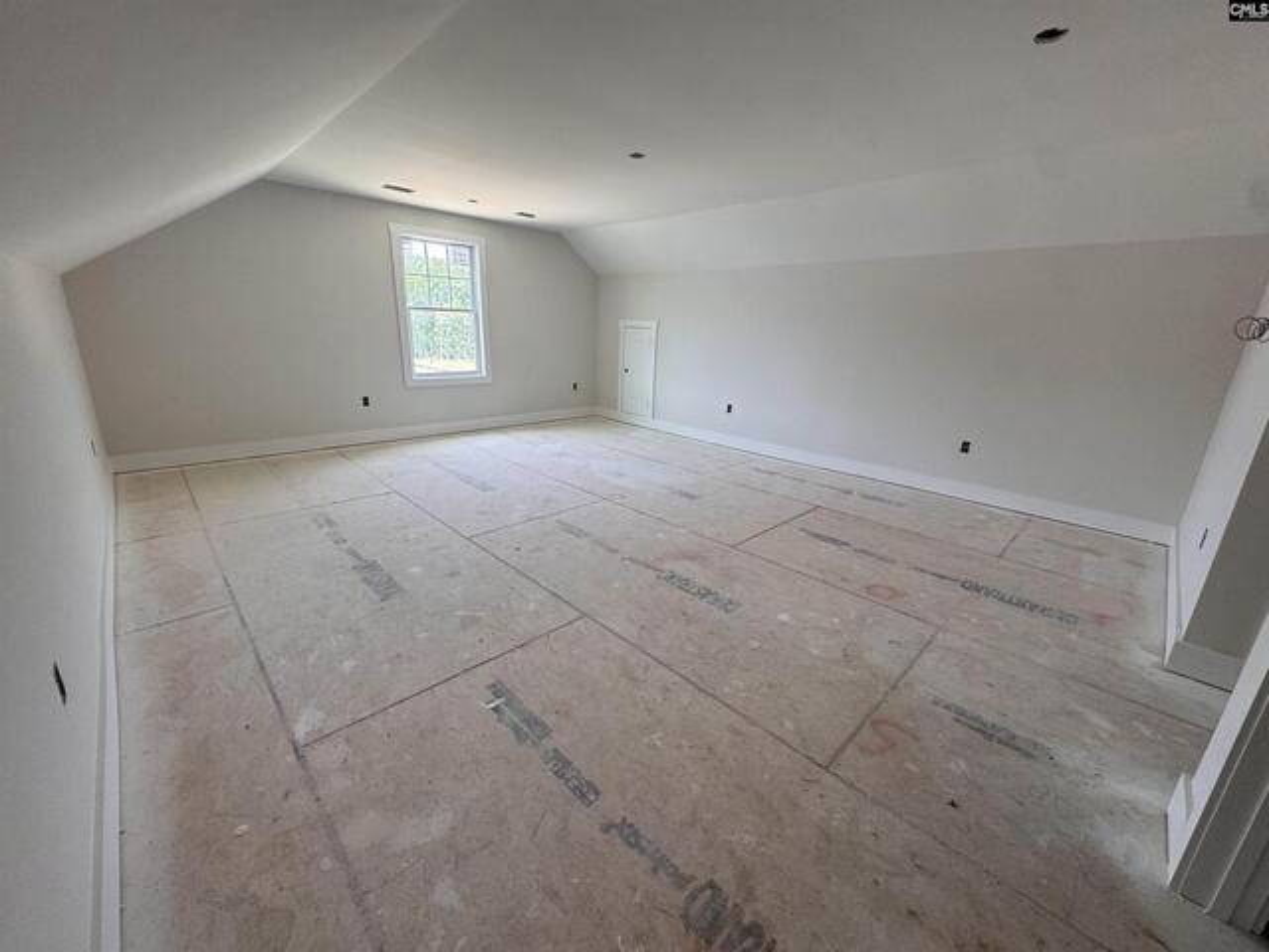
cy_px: 476
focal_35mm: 14
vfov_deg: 85.7
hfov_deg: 102.1
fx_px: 513
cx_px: 634
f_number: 2.2
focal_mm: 2.22
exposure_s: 1/99
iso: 100
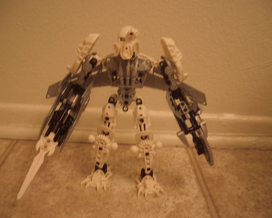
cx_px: 138
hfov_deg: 49.1
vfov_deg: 40.1
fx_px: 298
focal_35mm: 37
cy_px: 109
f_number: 2.6
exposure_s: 1/25
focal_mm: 5.8
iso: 100
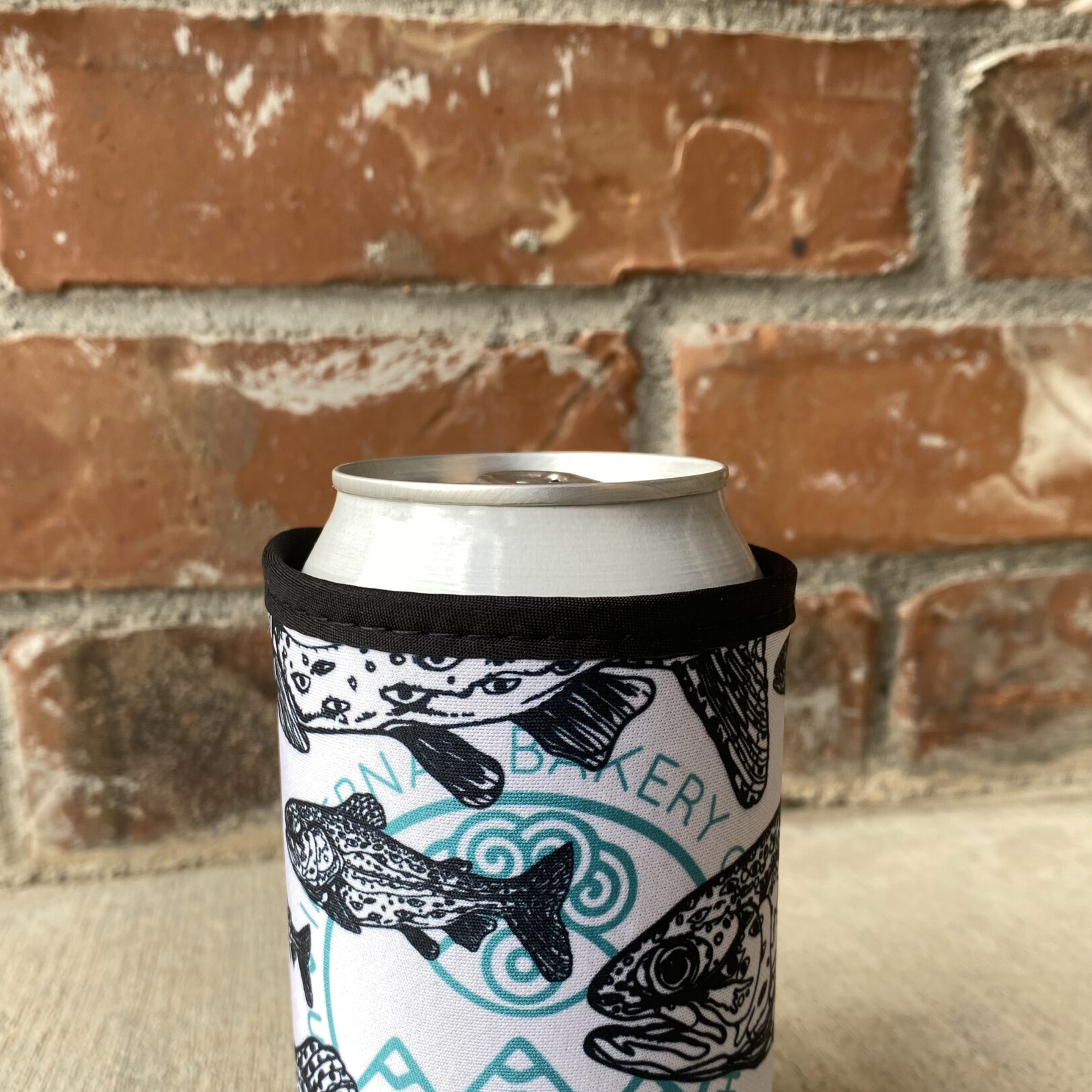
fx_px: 1285
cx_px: 515
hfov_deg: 46.0
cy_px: 682
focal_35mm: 36
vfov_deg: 45.7
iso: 32
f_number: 1.8
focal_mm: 4.25
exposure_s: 1/157
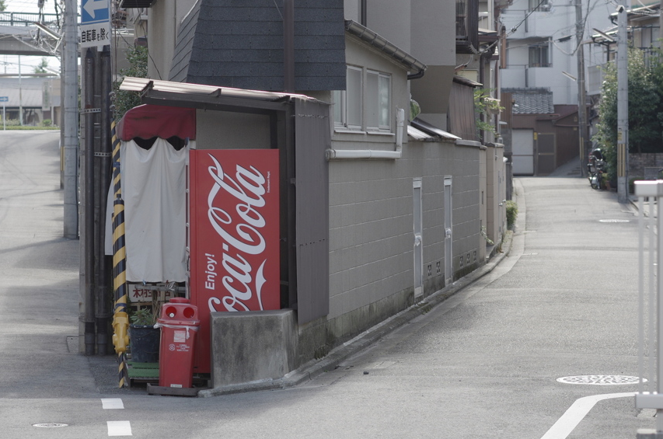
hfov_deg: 16.3
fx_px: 2316
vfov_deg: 10.8
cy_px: 196
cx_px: 272
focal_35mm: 126
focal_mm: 70
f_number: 4.5
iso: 100
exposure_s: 1/200
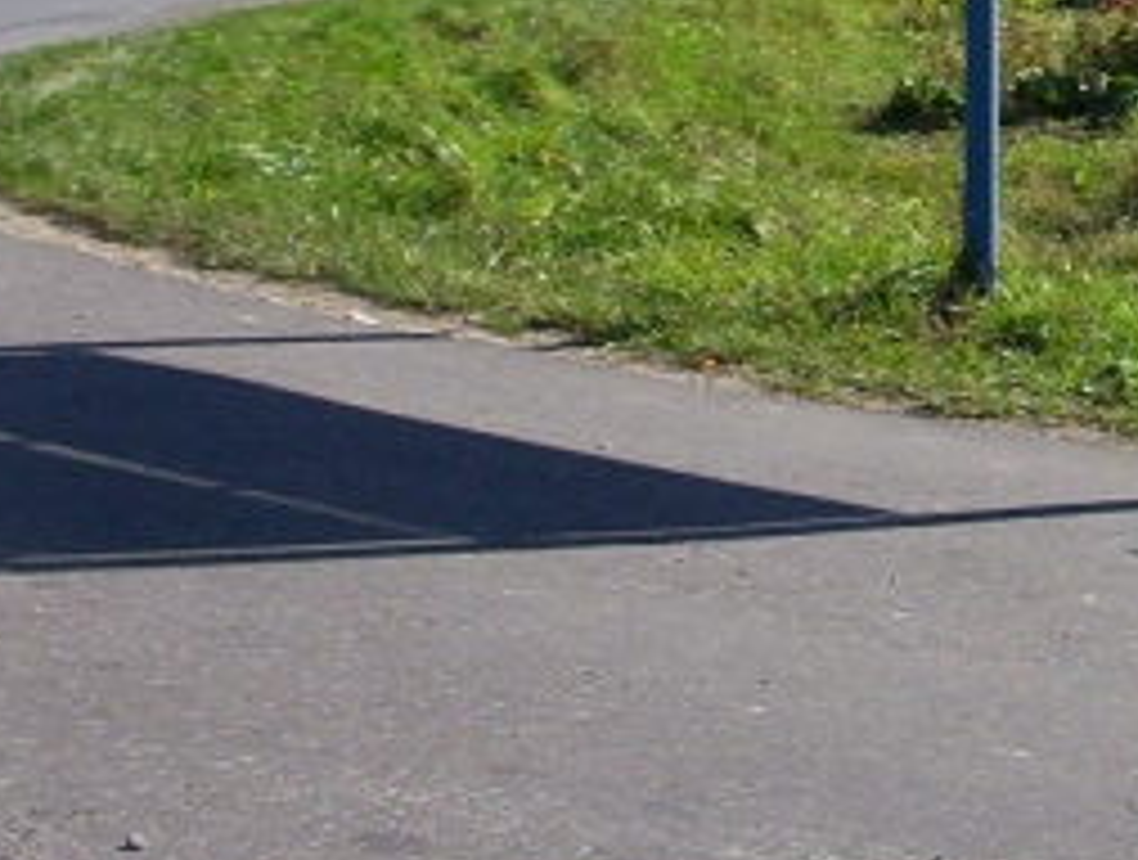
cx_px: 936
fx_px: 3163
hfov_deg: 20.1
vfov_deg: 14.9
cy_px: -191
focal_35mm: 96
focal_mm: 4.99
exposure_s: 1/661
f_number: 4.5
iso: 100
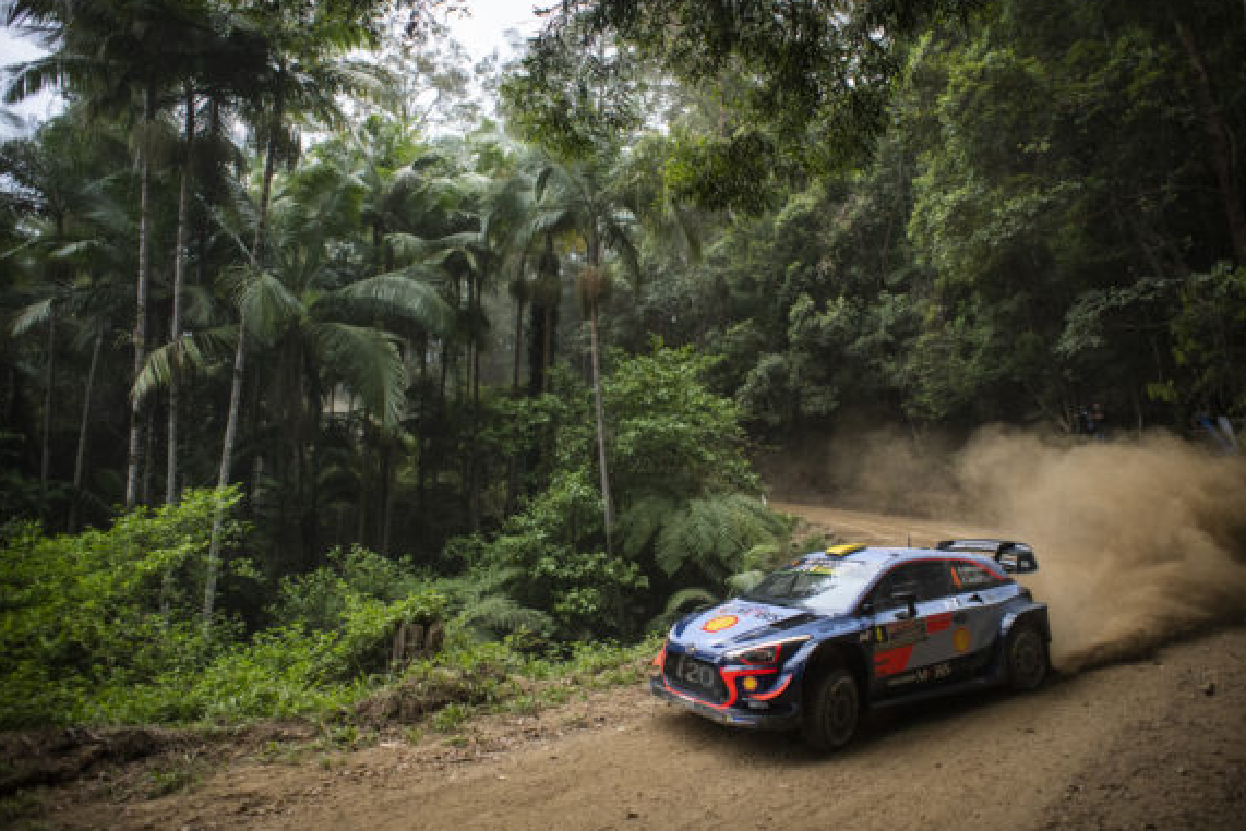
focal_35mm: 21
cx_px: 642
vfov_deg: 59.5
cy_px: 404
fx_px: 727
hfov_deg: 81.2
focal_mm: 20
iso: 1250
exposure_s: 1/2000
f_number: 4.5
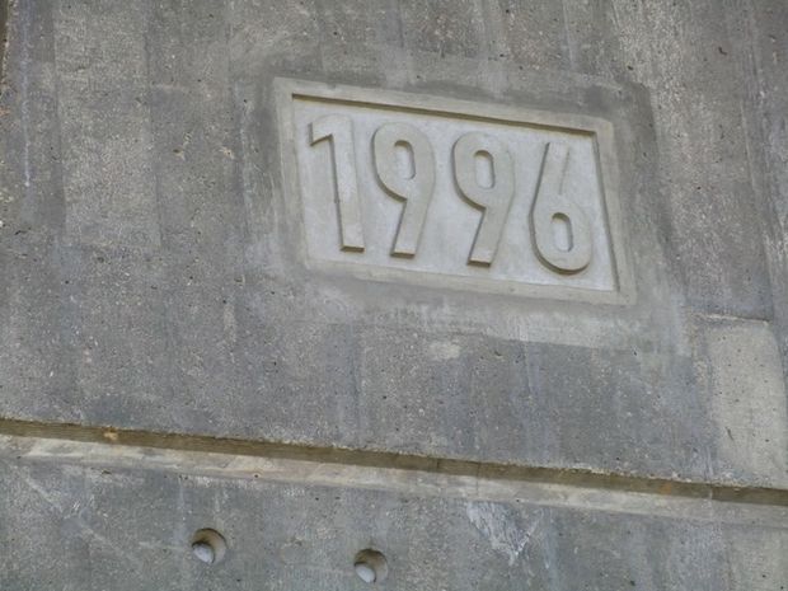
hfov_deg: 11.8
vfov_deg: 8.8
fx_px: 3824
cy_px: 296
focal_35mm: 168
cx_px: 394
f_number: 4.8
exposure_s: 1/160
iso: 200
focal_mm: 30.1
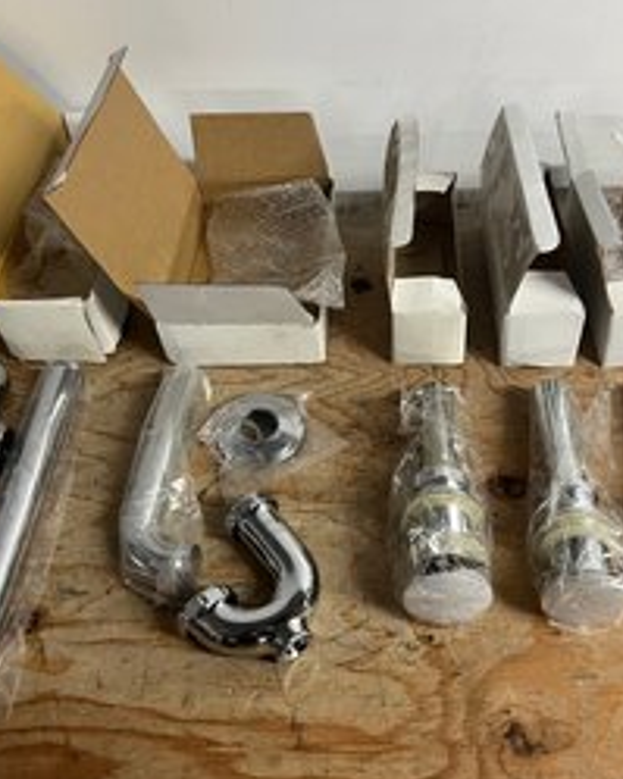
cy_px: 396
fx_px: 807
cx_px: 393
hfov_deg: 41.9
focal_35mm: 35
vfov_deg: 51.5
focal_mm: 5.7
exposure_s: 1/60
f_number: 1.5
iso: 160
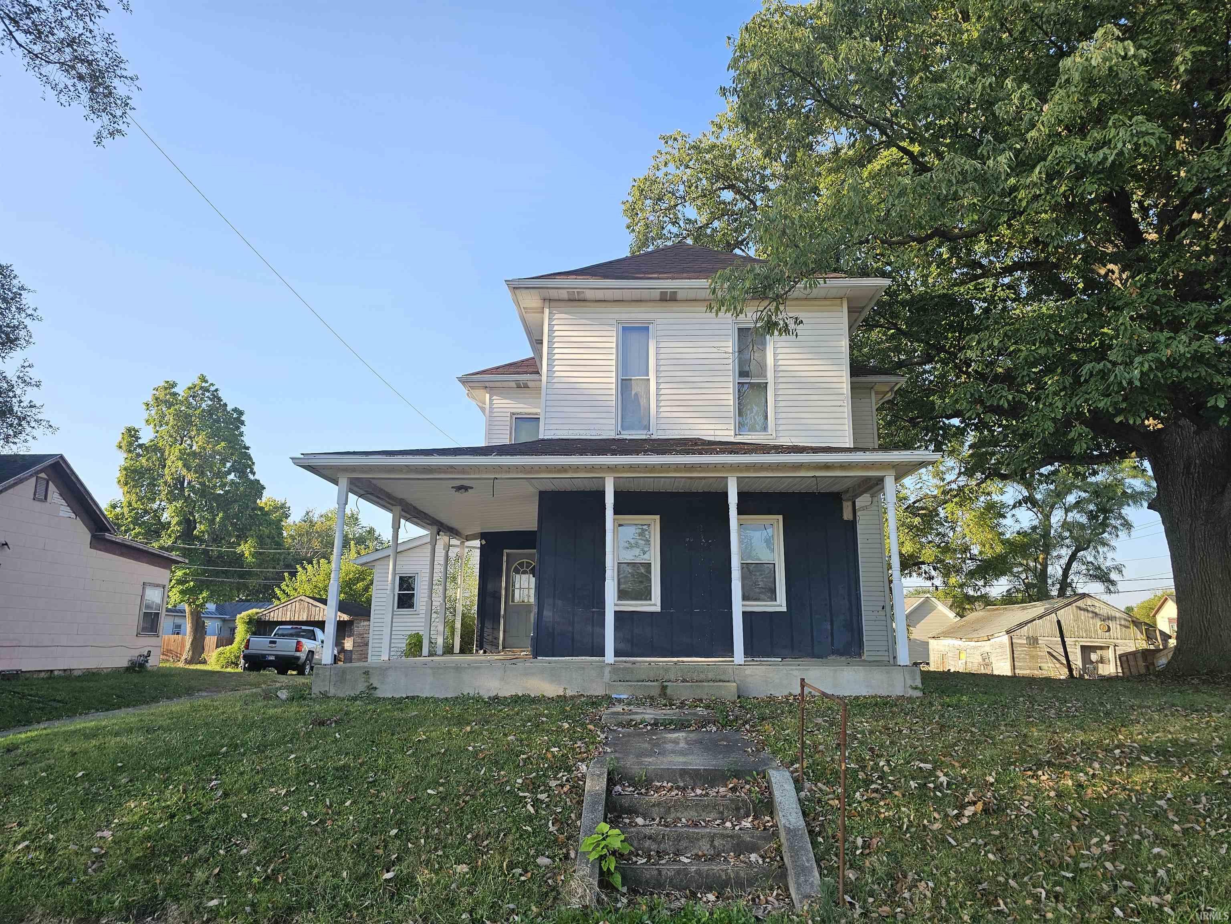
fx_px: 818
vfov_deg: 58.9
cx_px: 616
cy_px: 462
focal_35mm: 23
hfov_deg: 73.9
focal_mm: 6.3
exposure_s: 1/390
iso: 20
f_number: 1.7
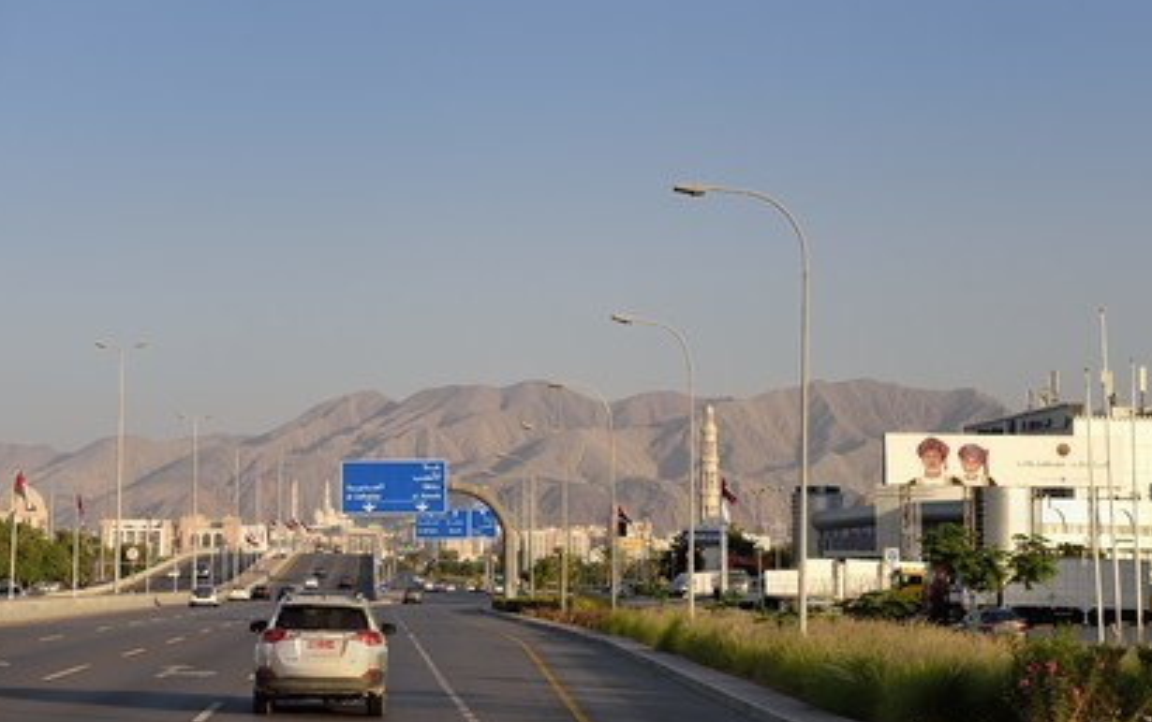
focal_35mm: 73
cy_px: 360
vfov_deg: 17.9
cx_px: 573
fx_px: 2294
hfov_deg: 28.2
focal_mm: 70
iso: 200
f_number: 7.1
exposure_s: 1/800
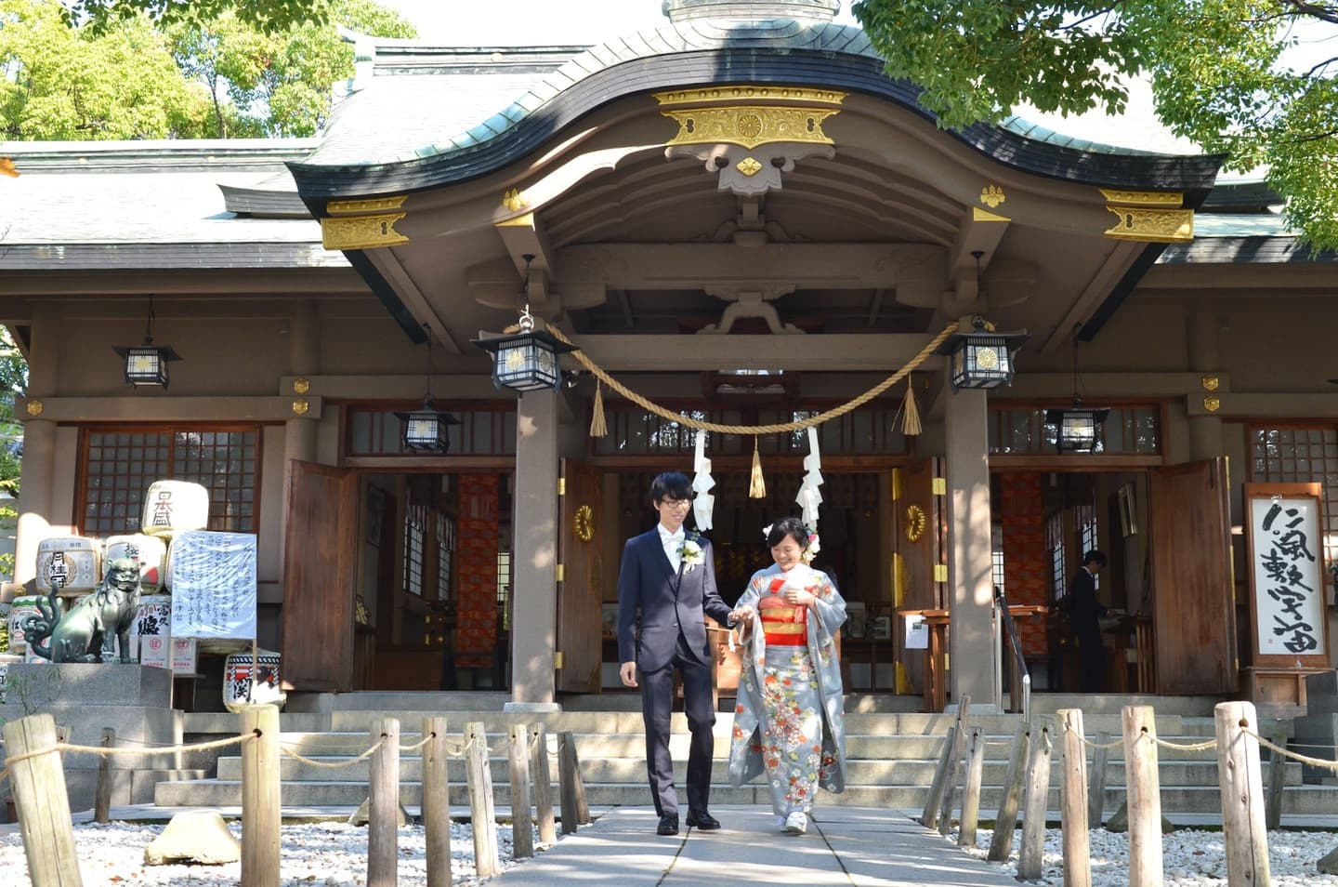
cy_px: 444
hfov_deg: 42.4
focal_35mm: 46
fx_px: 1725
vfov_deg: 28.8
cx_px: 669
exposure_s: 1/250
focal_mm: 31
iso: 500
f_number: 5
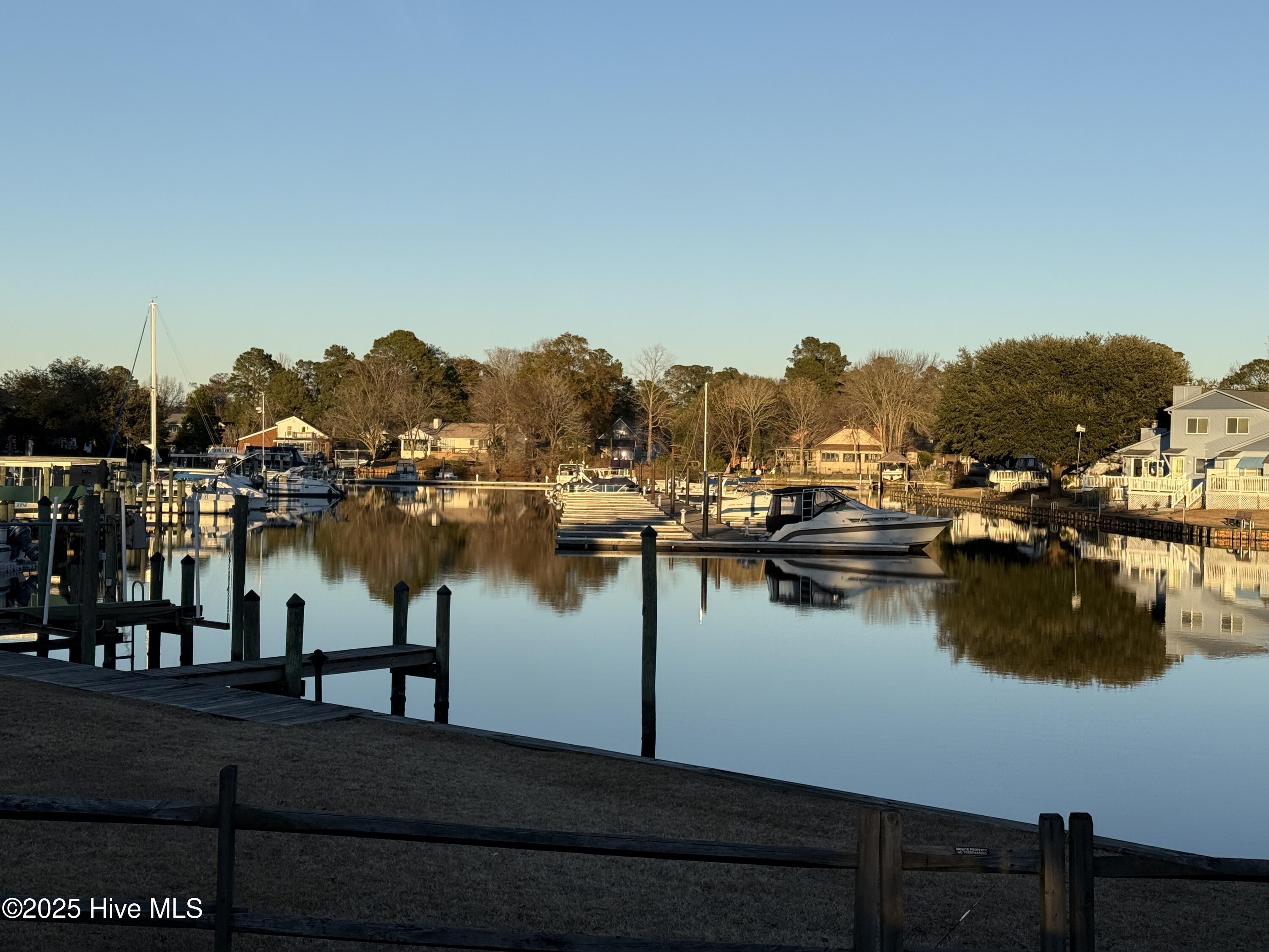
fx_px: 1760
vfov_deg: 30.3
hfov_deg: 39.7
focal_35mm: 48
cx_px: 634
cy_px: 476
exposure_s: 1/3226
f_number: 1.78
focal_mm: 6.76
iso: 64
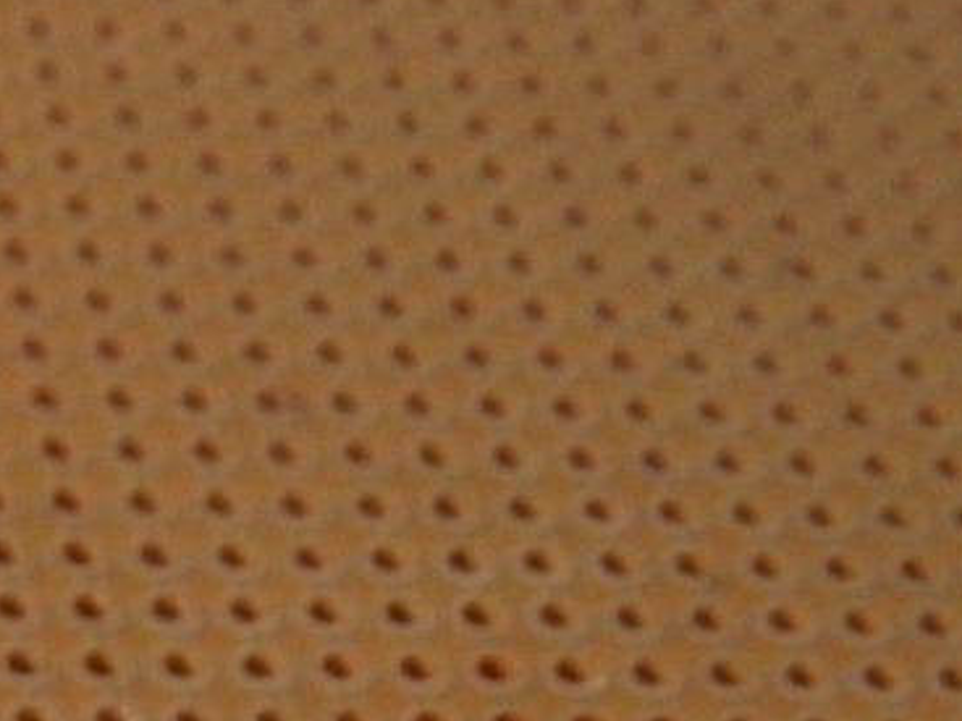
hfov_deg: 11.5
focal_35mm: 161
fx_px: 4473
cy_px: 1342
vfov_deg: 8.8
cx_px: -700
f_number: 3.5
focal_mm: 7.3
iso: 320
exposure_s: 1/250
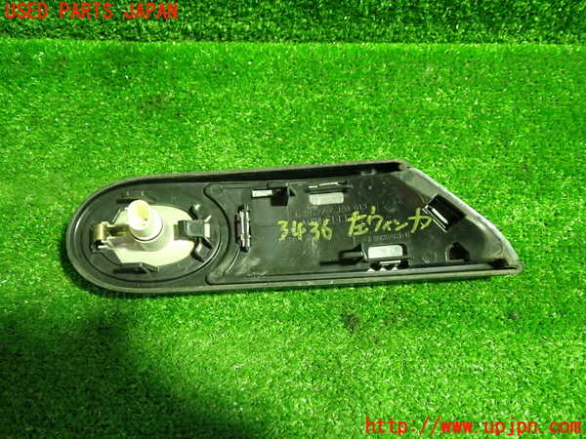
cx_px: 293
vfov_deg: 46.8
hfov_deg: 60.0
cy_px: 220
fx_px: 508
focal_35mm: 30
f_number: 2.3
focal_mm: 5.4
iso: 500
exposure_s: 1/30
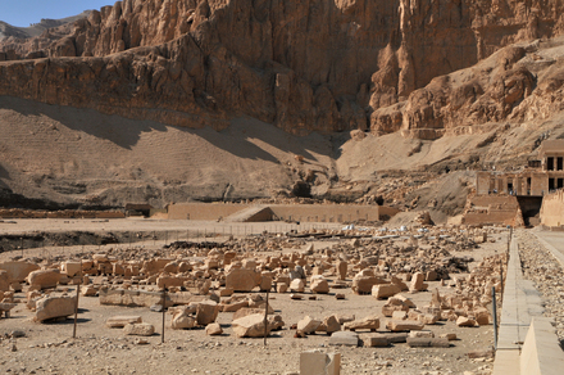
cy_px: 188
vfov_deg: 28.0
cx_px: 282
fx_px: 751
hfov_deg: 41.2
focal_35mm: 48
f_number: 13
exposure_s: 1/640
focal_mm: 32
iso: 200
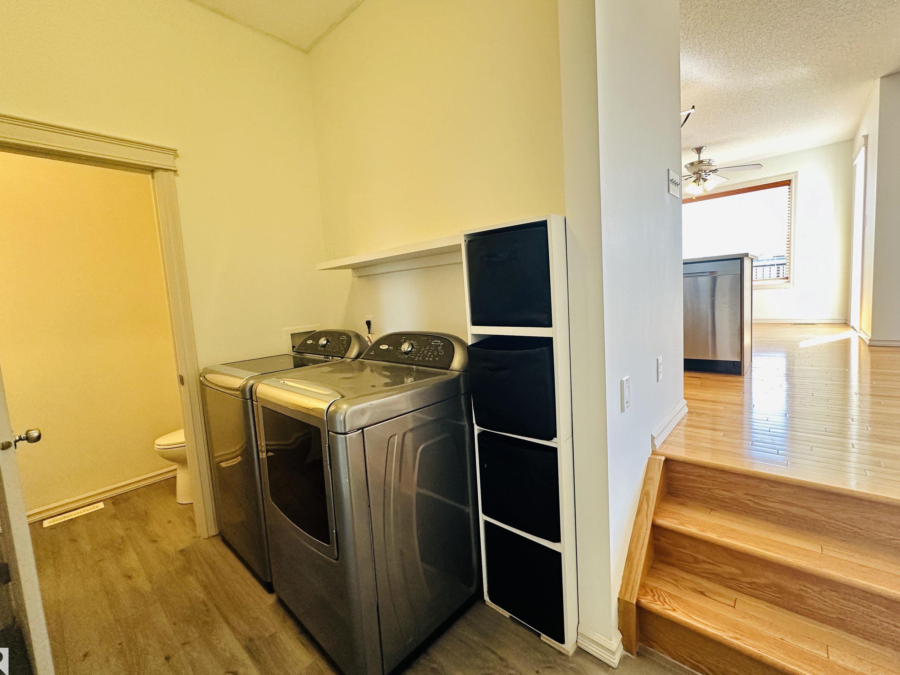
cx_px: 459
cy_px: 329
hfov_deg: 98.2
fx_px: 390
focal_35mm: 15
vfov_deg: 81.7
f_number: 2.2
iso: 200
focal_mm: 2.22
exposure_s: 1/120
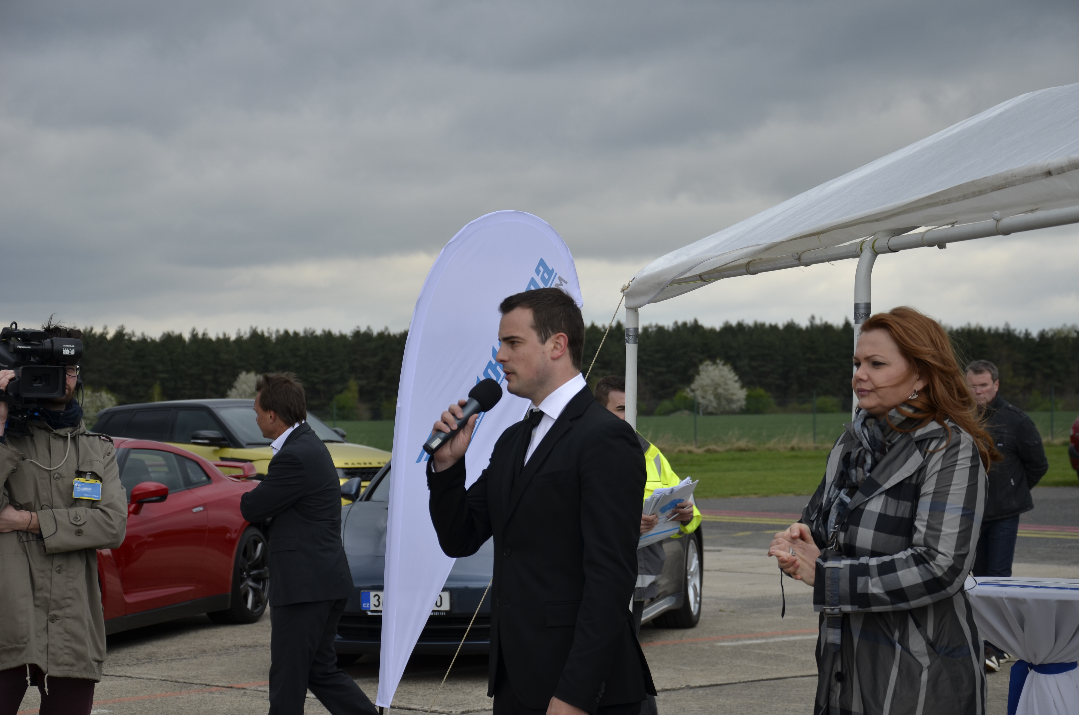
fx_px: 2782
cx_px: 540
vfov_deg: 14.6
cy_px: 358
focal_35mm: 93
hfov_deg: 22.0
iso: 100
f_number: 5.3
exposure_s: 1/320
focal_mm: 62
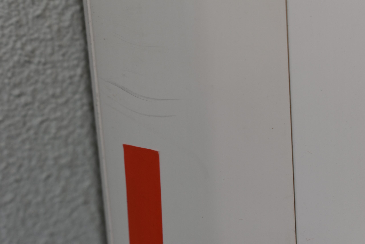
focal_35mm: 78
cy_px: 122
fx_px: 791
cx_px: 182
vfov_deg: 17.5
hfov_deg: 26.0
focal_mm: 52
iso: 220
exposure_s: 1/60
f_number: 8
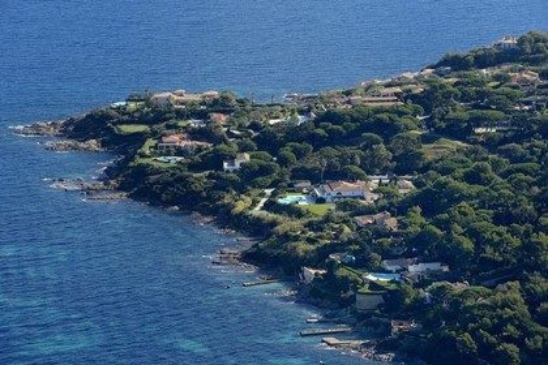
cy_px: 182
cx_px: 274
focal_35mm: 165
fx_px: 2511
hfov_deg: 12.5
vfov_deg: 8.3
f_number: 10
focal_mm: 165
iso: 800
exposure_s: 1/1250
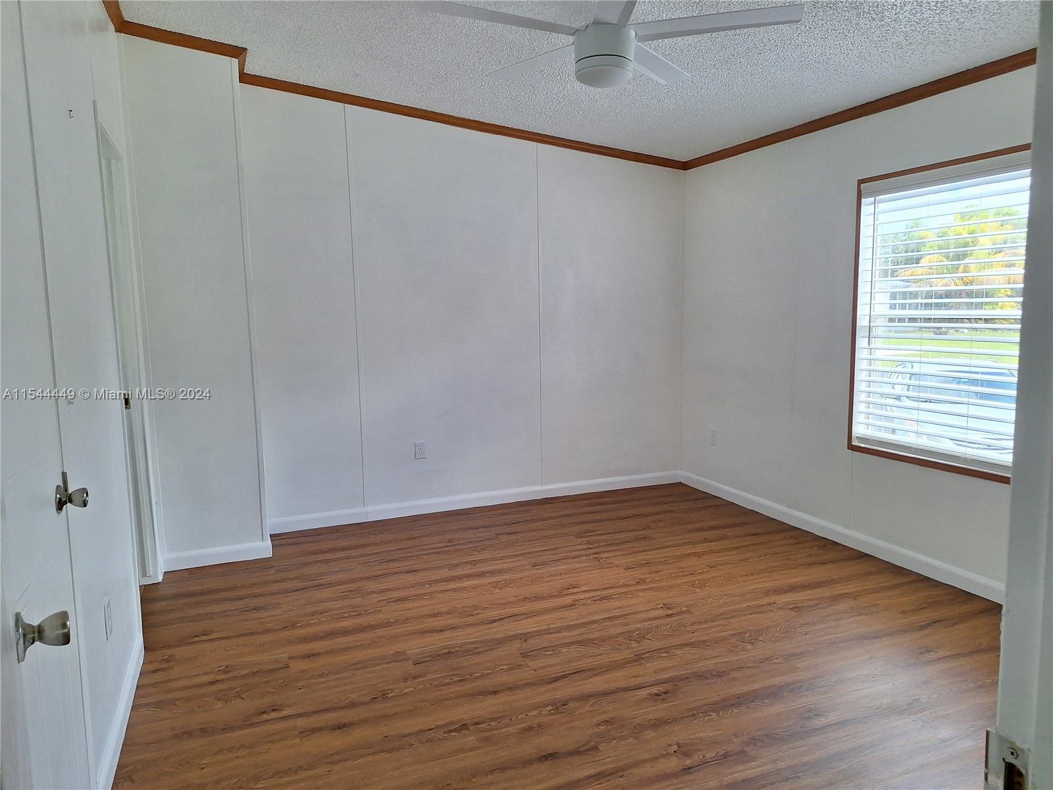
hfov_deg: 73.9
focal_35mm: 23
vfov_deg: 58.9
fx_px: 700
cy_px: 395
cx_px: 526
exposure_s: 1/132
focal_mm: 5.54
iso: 40
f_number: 1.8
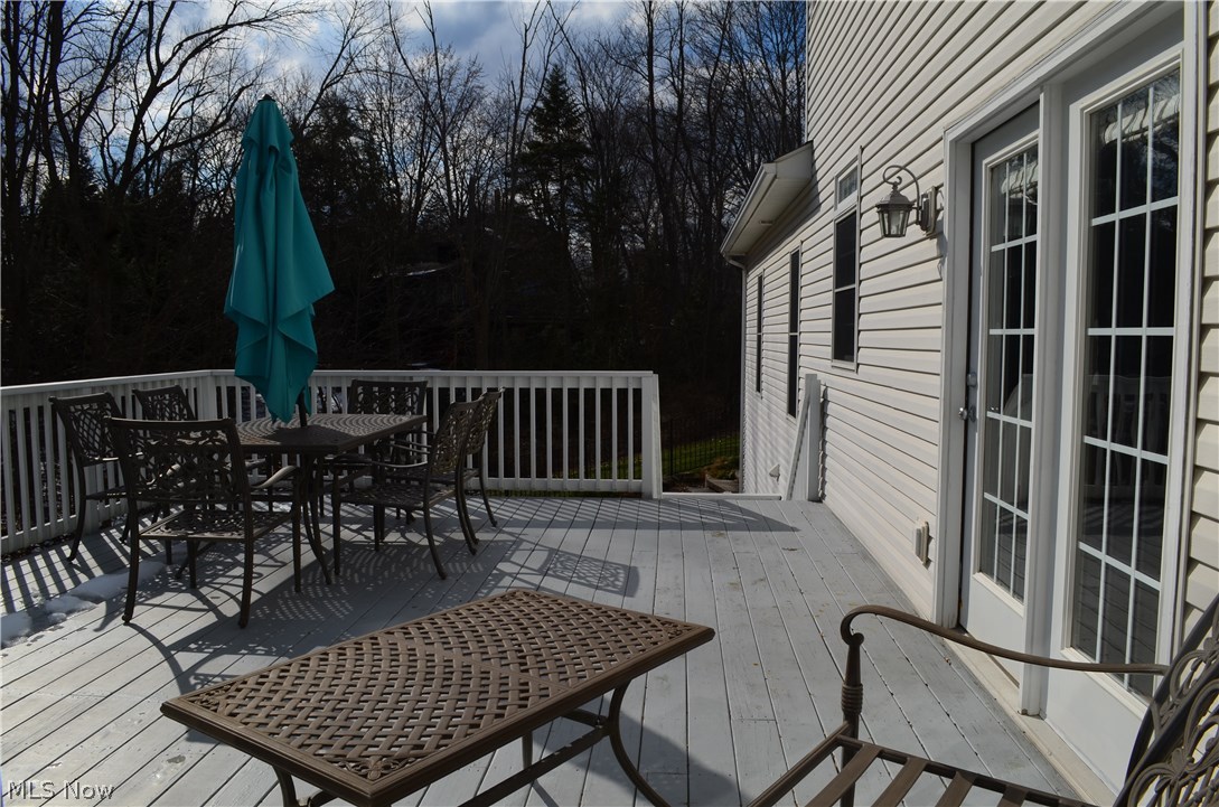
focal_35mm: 27
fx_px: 912
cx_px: 610
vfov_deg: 47.7
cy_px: 404
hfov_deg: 67.5
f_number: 13
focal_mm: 18
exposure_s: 1/320
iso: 100
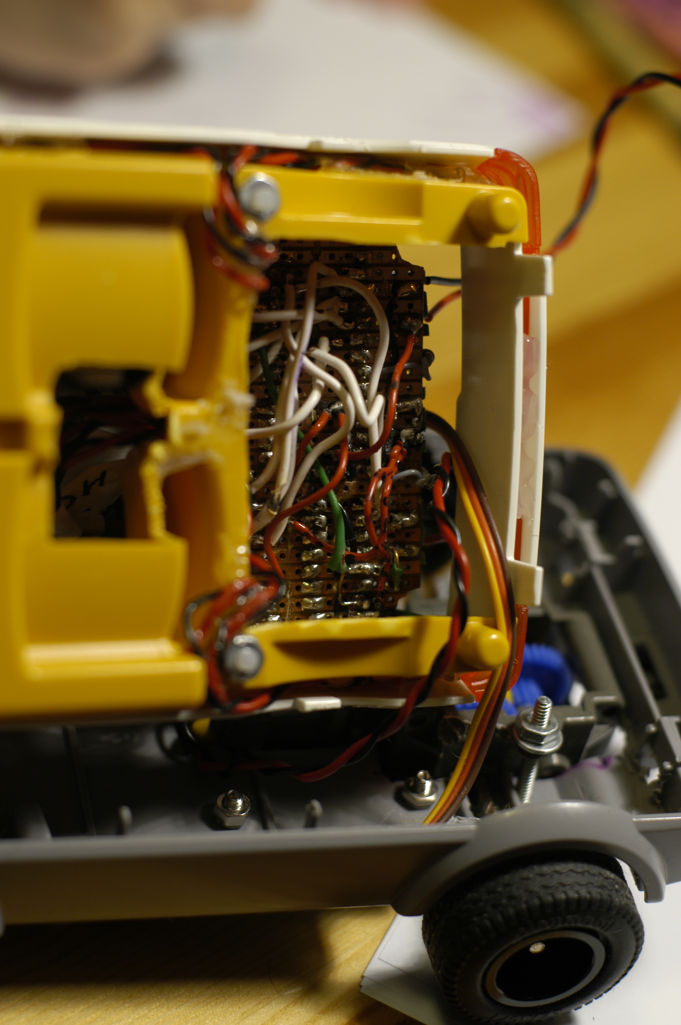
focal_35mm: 75
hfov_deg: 18.1
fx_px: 2132
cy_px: 512
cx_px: 340
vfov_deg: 27.0
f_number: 2.8
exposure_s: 1/30
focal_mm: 50
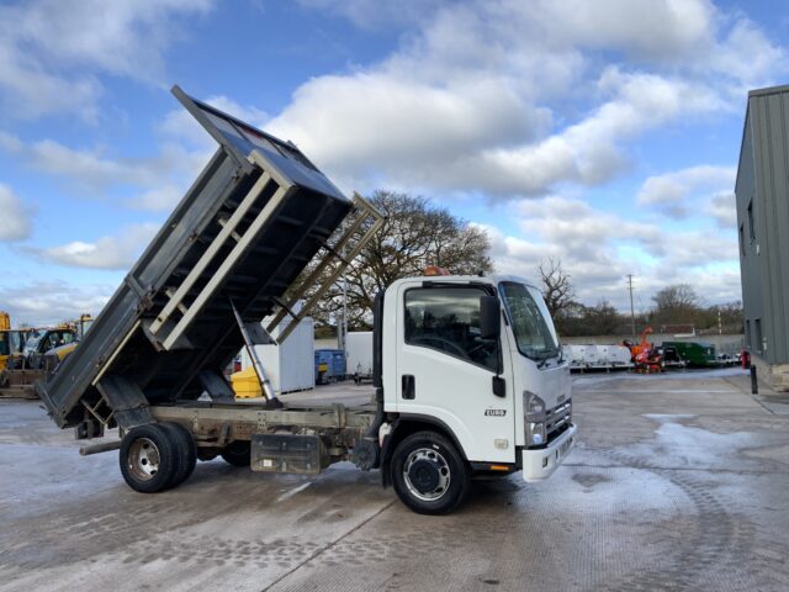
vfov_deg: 48.2
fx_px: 661
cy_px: 296
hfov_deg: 61.7
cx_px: 394
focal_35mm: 29
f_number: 1.8
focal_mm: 3
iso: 16
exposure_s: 1/221
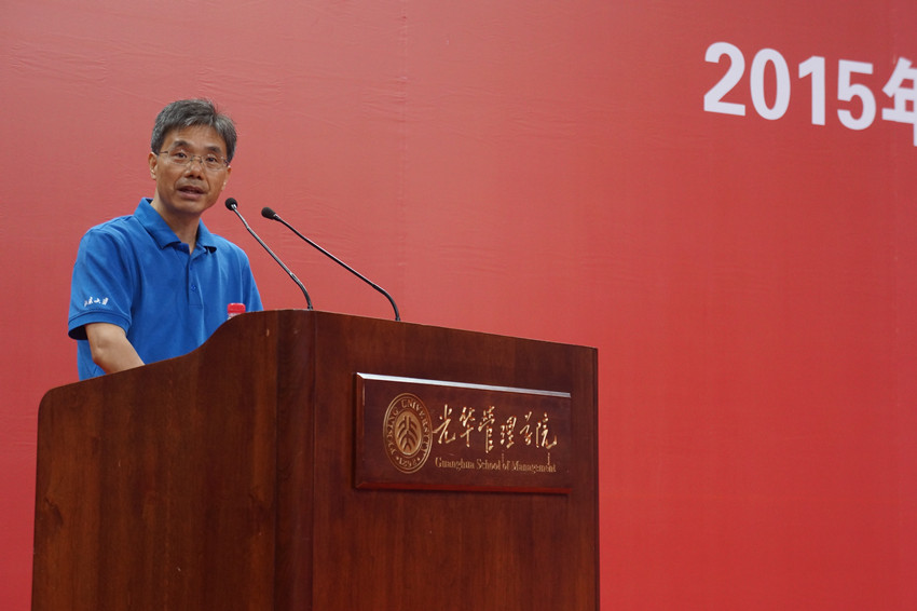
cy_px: 306
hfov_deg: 24.8
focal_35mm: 82
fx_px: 2088
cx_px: 458
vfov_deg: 16.6
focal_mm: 55
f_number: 5.6
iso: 1000
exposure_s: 1/100
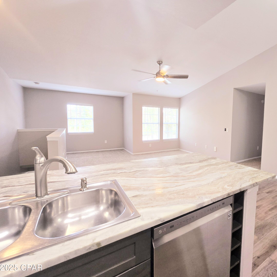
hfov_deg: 84.2
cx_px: 186
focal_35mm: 16
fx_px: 145
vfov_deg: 87.4
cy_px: 136
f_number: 2.2
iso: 125
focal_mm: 2.2
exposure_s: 1/60.2
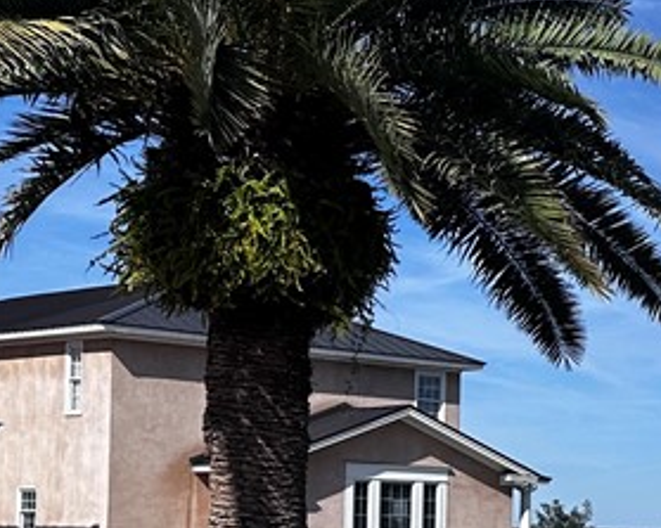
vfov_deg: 17.5
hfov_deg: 17.7
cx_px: 1204
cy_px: 514
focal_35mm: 86
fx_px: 1682
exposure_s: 1/6211
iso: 80
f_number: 1.78
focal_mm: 6.86
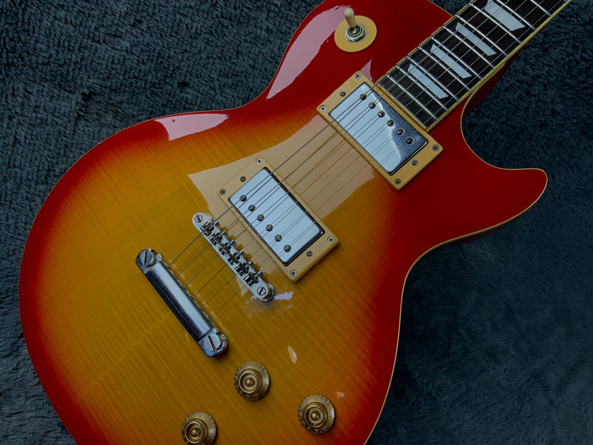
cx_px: 296
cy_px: 222
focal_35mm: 29
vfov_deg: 48.2
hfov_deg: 61.7
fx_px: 497
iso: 16
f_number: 1.8
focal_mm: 3
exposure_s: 1/141
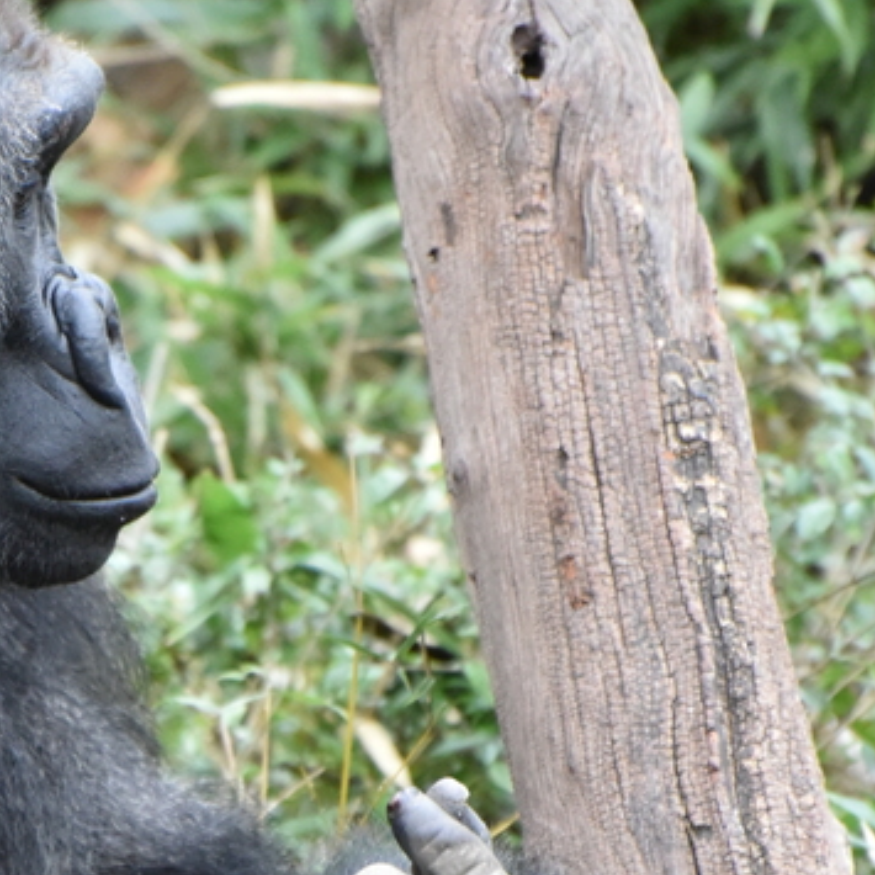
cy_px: 986
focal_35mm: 797
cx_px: -54
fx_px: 22793
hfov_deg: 2.2
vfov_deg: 2.2
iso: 4500
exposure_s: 1/640
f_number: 5.6
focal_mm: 260
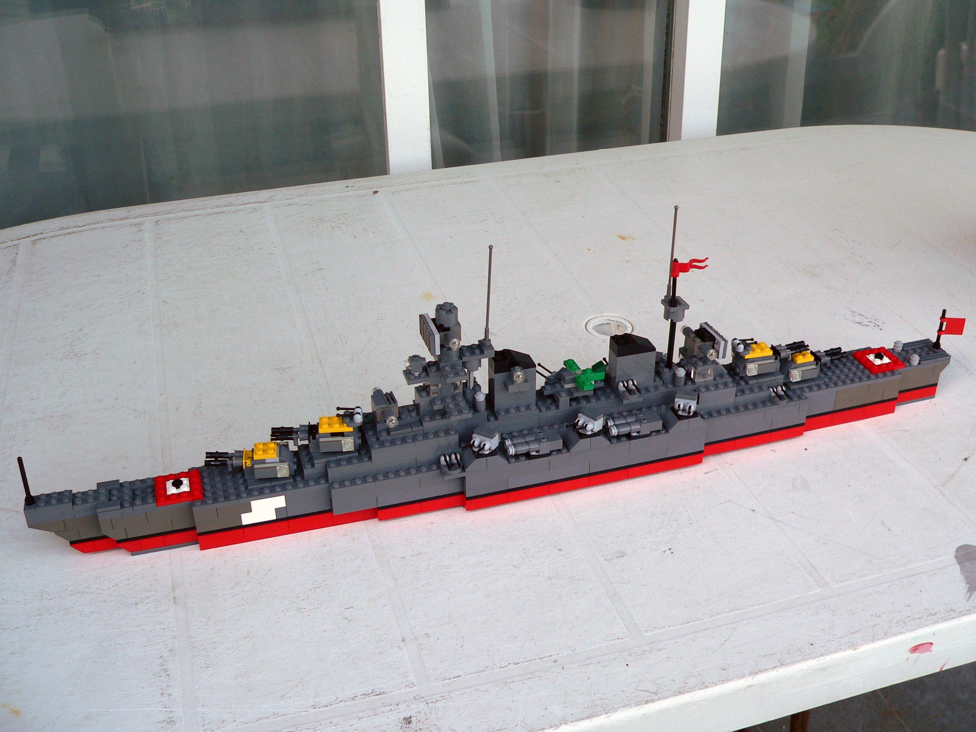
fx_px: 1071
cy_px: 366
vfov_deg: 37.7
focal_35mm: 38
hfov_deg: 49.0
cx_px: 488
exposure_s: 1/80
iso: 80
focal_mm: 6.3
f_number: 2.8
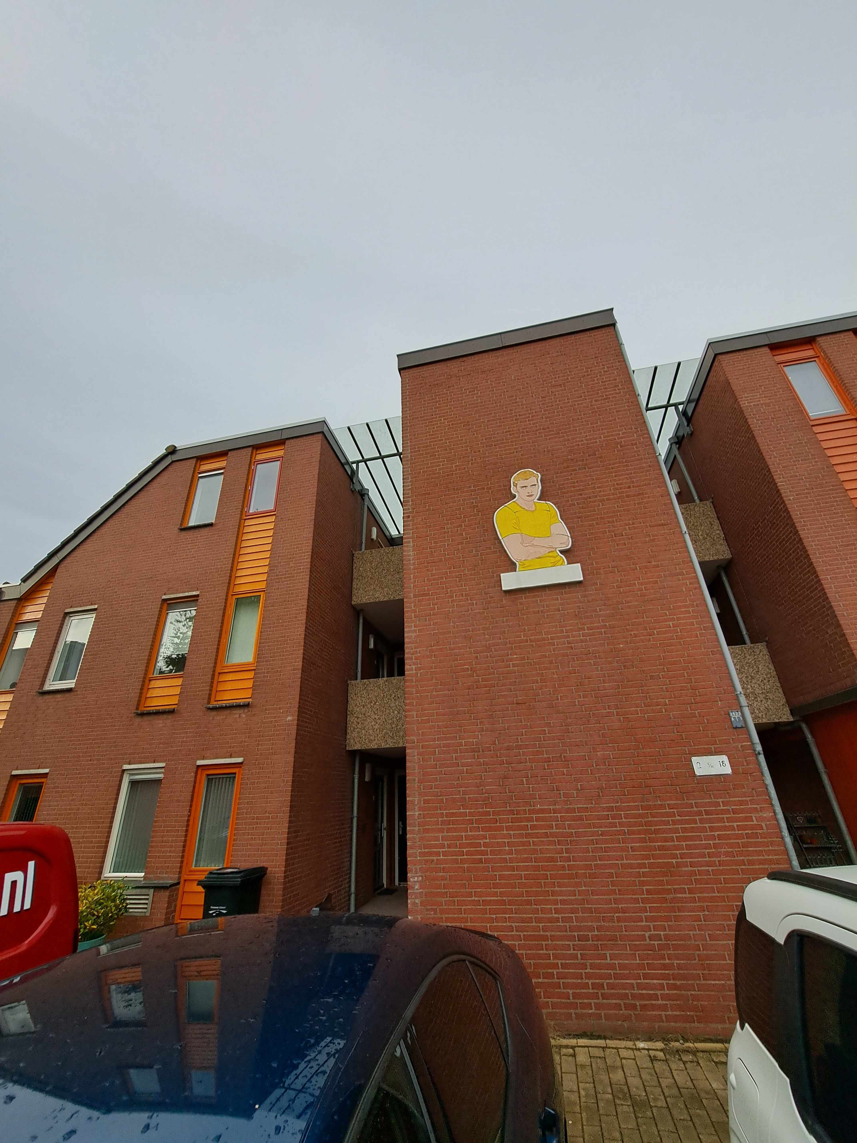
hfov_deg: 89.9
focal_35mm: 13
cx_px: 428
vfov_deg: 106.2
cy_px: 572
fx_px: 429
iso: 50
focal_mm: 1.74
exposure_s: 1/496
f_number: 2.2
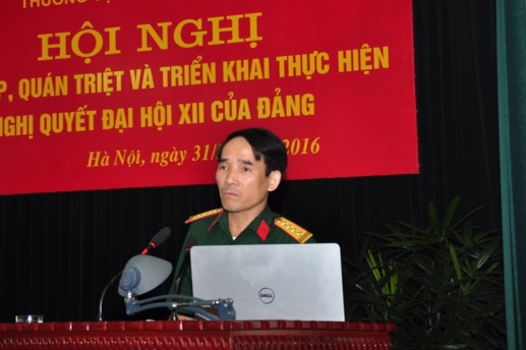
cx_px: 201
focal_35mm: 84
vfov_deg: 16.3
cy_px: 140
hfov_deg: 24.3
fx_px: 1221
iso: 640
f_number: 5.6
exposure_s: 1/60
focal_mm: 45
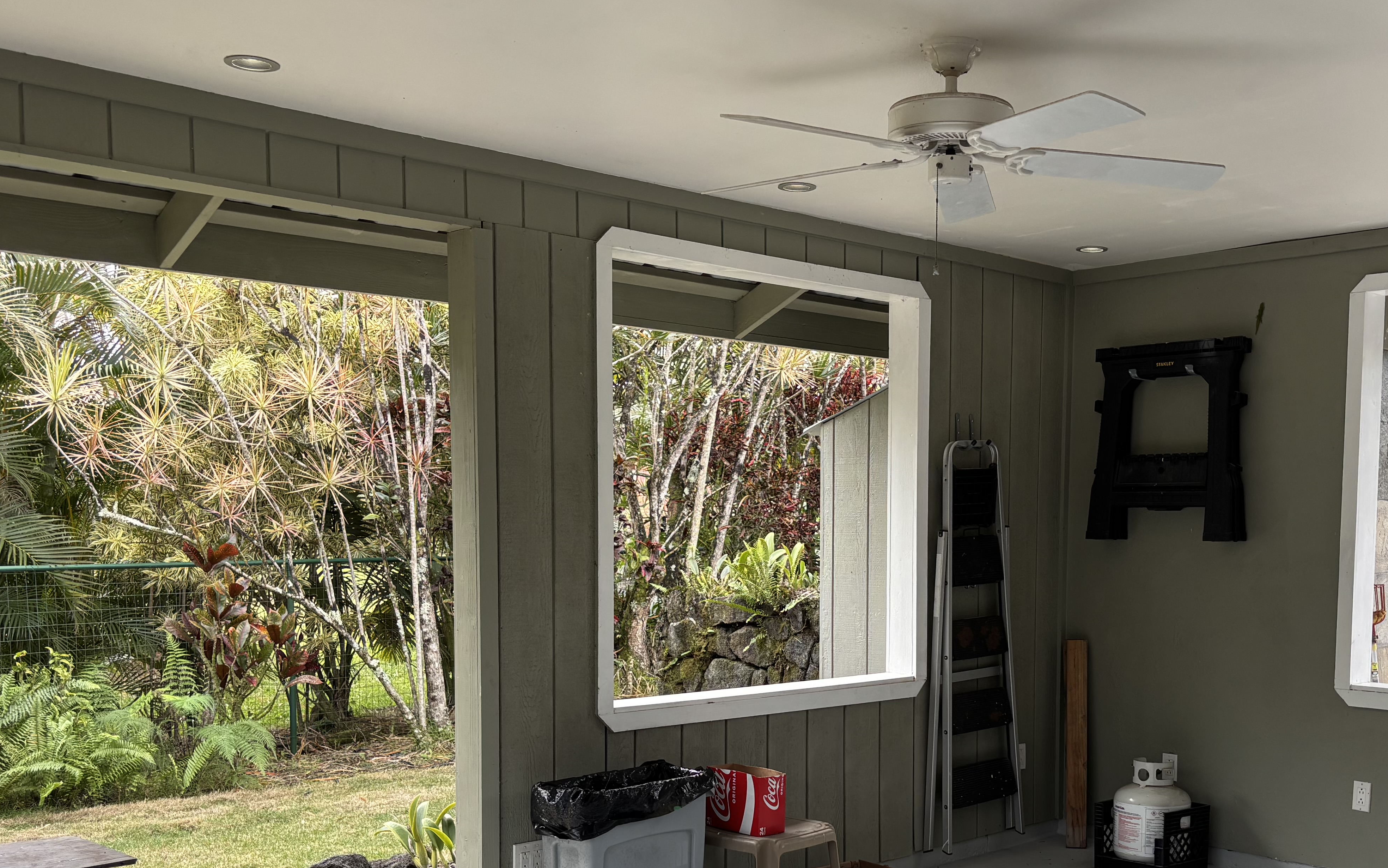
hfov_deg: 49.0
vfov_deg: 31.5
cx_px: 836
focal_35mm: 40
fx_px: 1513
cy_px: 625
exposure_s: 1/319
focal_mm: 5.96
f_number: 1.6
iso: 50
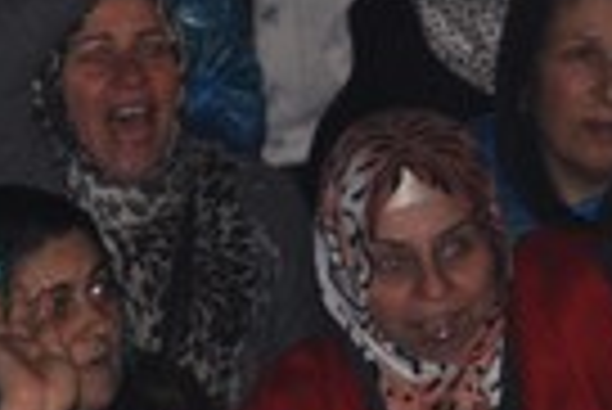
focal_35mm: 350
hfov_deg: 5.8
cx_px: -252
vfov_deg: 3.9
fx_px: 5956
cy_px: 390
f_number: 5.6
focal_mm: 68
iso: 200
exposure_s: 1/60
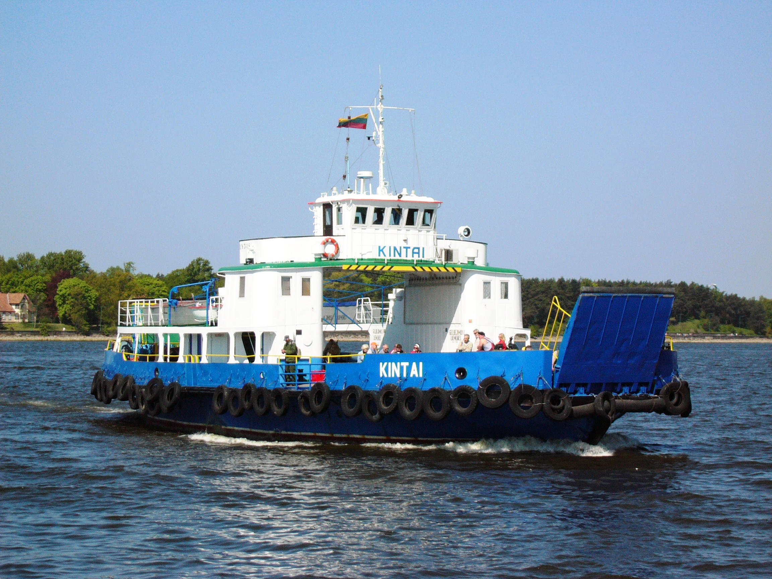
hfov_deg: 18.7
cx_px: 386
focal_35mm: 105
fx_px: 2342
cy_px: 290
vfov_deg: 14.1
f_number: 14
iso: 100
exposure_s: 1/100
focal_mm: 17.4
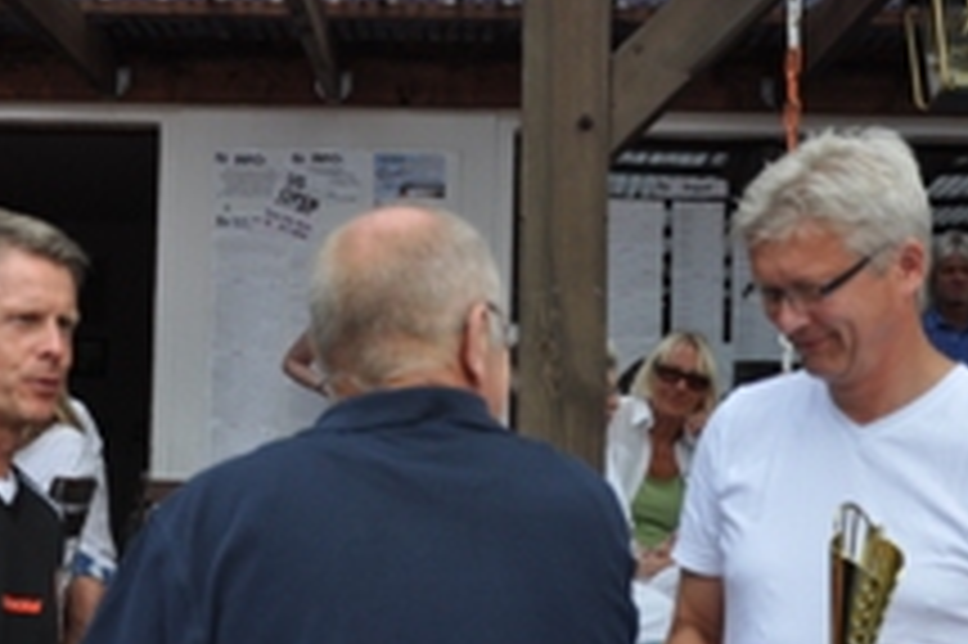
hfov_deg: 27.0
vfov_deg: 18.1
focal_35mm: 75
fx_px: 2015
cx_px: 419
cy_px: 419
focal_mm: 24
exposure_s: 1/1000
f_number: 4.5
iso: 400
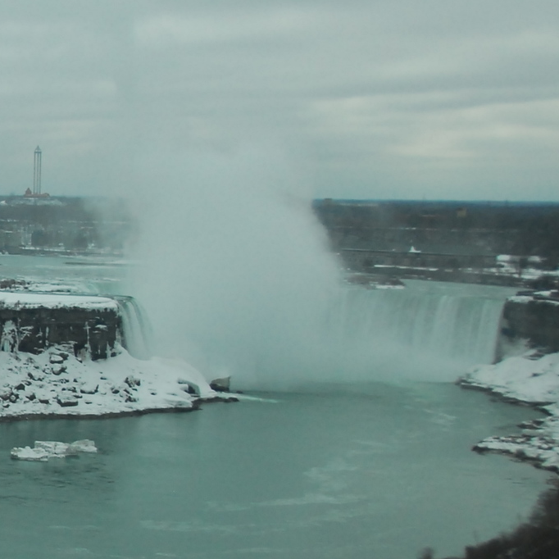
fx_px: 1882
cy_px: 354
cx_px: -260
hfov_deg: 15.7
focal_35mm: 103
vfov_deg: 16.9
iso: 400
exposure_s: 1/2000
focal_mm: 22
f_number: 3.8
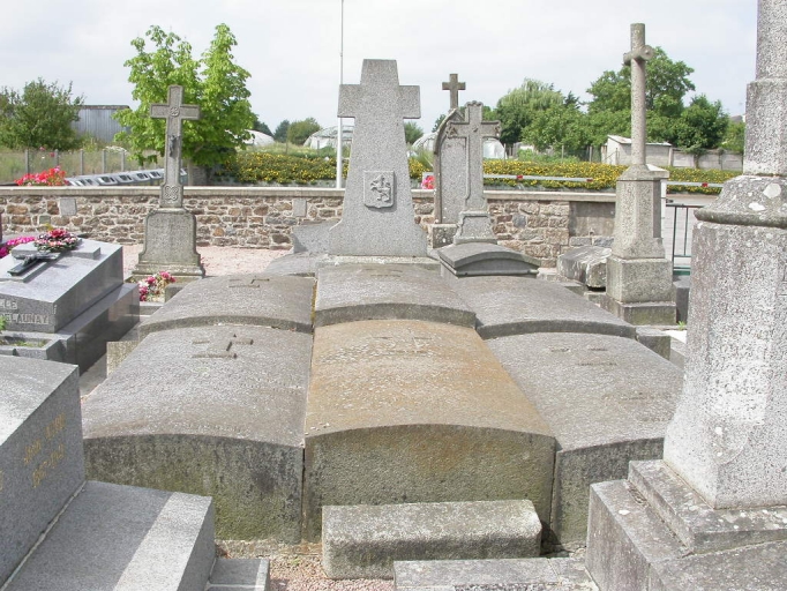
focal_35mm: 38
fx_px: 864
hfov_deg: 49.0
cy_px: 296
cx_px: 394
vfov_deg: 37.7
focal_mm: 7.85
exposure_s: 1/278
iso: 100
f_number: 6.7
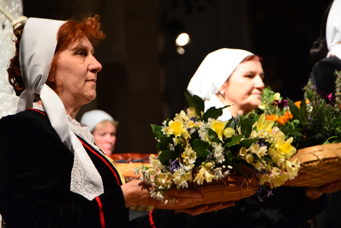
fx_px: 967
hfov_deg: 20.0
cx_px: 170
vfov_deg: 13.4
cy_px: 114
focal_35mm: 102
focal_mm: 102
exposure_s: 1/20
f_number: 5.6
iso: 2500
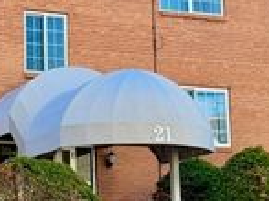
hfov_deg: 19.6
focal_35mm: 97
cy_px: 143
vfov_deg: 15.2
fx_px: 753
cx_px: -11
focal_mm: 6.76
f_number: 1.78
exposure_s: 1/1211
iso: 100
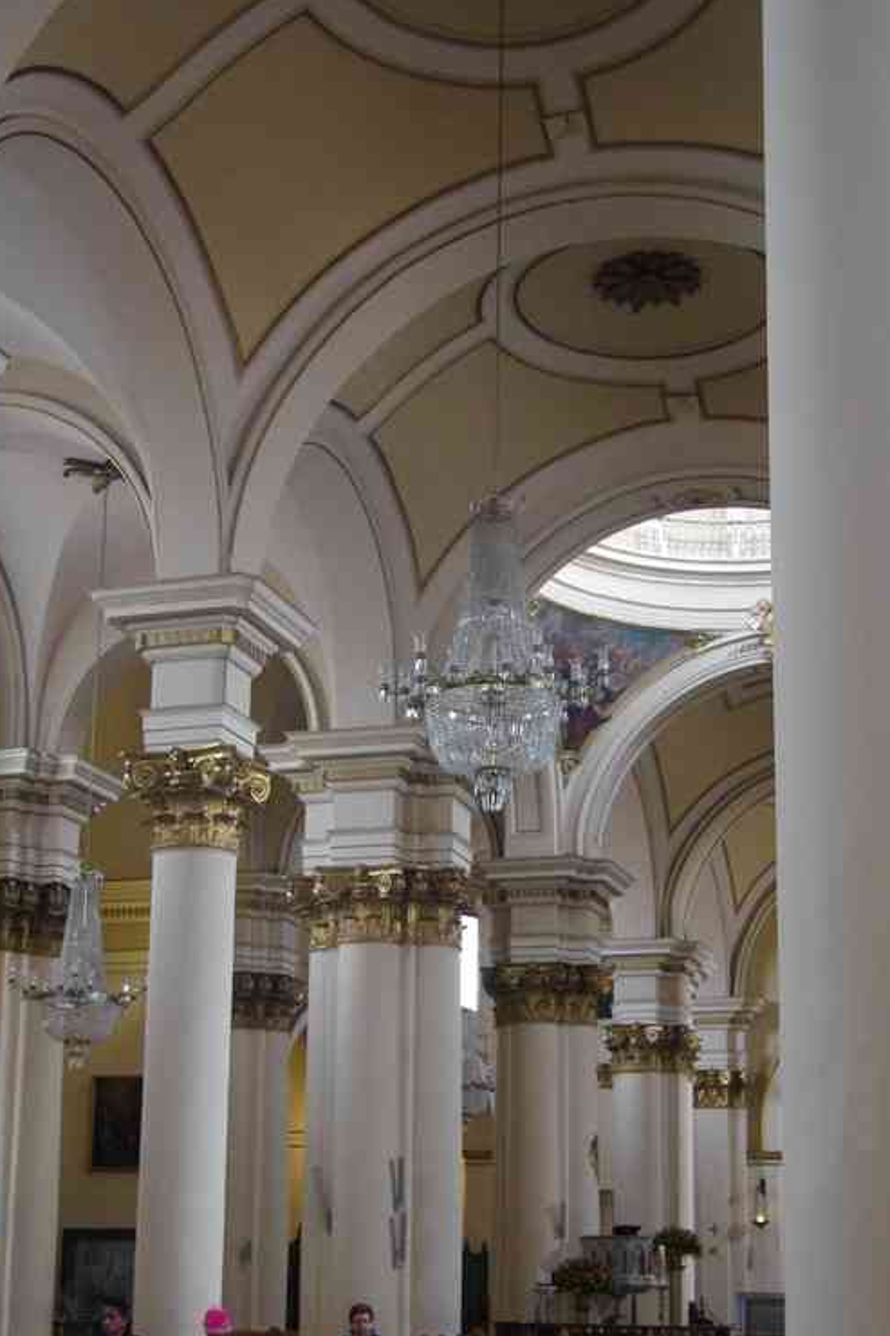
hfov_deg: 24.8
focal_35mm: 54
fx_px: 2021
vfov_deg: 36.3
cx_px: 433
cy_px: 867
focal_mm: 26.9
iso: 3200
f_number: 4
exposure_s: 1/25
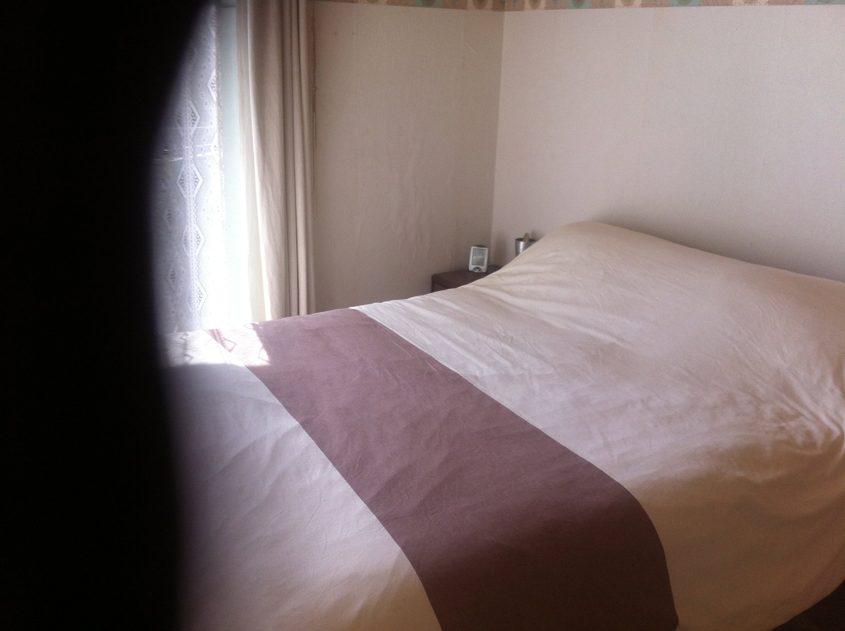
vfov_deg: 40.6
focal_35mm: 35
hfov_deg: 52.7
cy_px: 316
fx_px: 853
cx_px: 422
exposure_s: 1/132
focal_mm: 3.85
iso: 80
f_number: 2.8
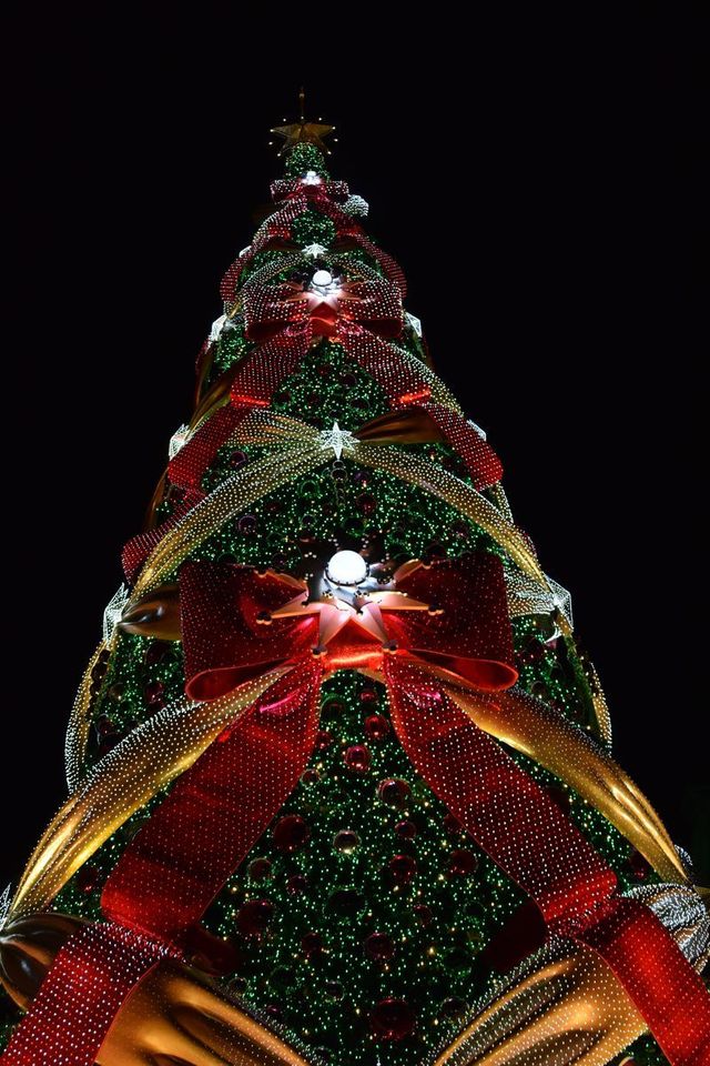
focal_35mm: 42
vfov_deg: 46.4
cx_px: 355
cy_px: 533
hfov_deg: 31.9
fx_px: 1242
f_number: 2.8
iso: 1600
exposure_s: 1/640
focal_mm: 28
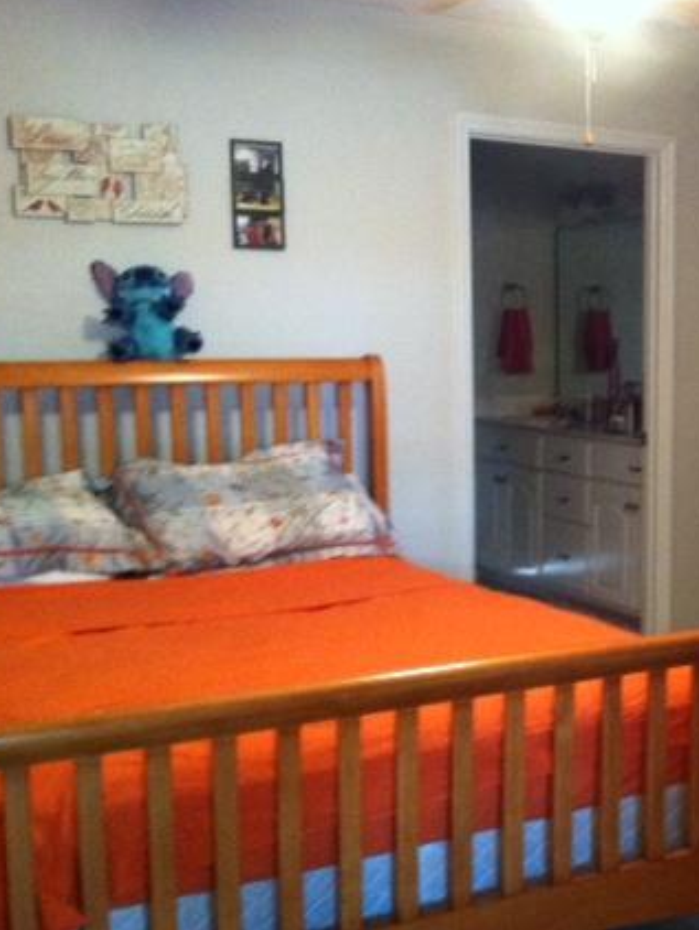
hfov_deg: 26.3
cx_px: 677
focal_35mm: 53
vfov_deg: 36.1
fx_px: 1426
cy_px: 507
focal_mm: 3.85
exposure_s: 1/15
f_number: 2.8
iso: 500
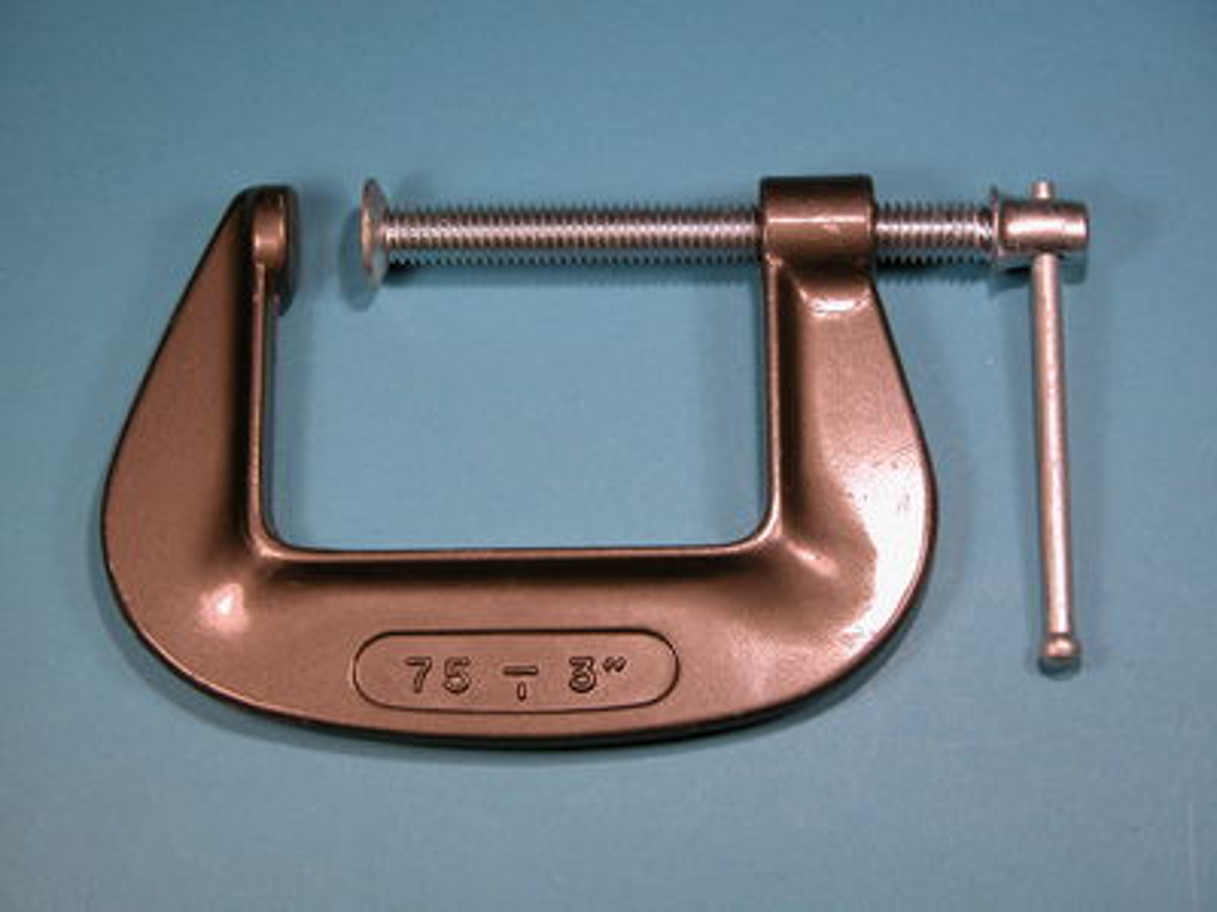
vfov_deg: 13.8
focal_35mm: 107
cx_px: 608
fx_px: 3762
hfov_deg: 18.4
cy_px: 456
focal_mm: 27.3
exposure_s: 1/53.6
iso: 100
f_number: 3.7
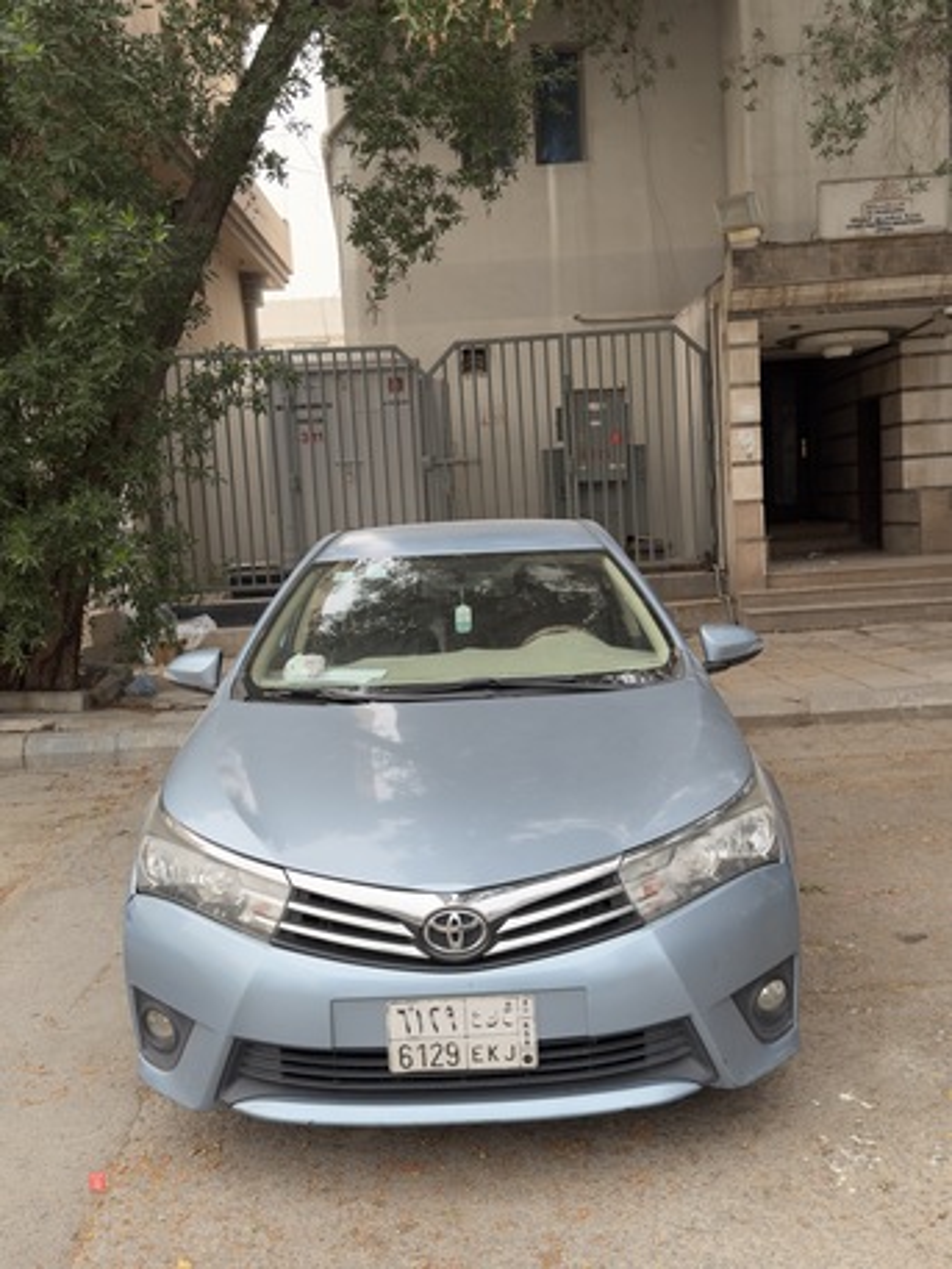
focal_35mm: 35
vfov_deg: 52.6
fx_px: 1283
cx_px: 476
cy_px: 634
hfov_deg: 40.7
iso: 100
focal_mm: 6.76
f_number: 1.78
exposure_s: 1/442
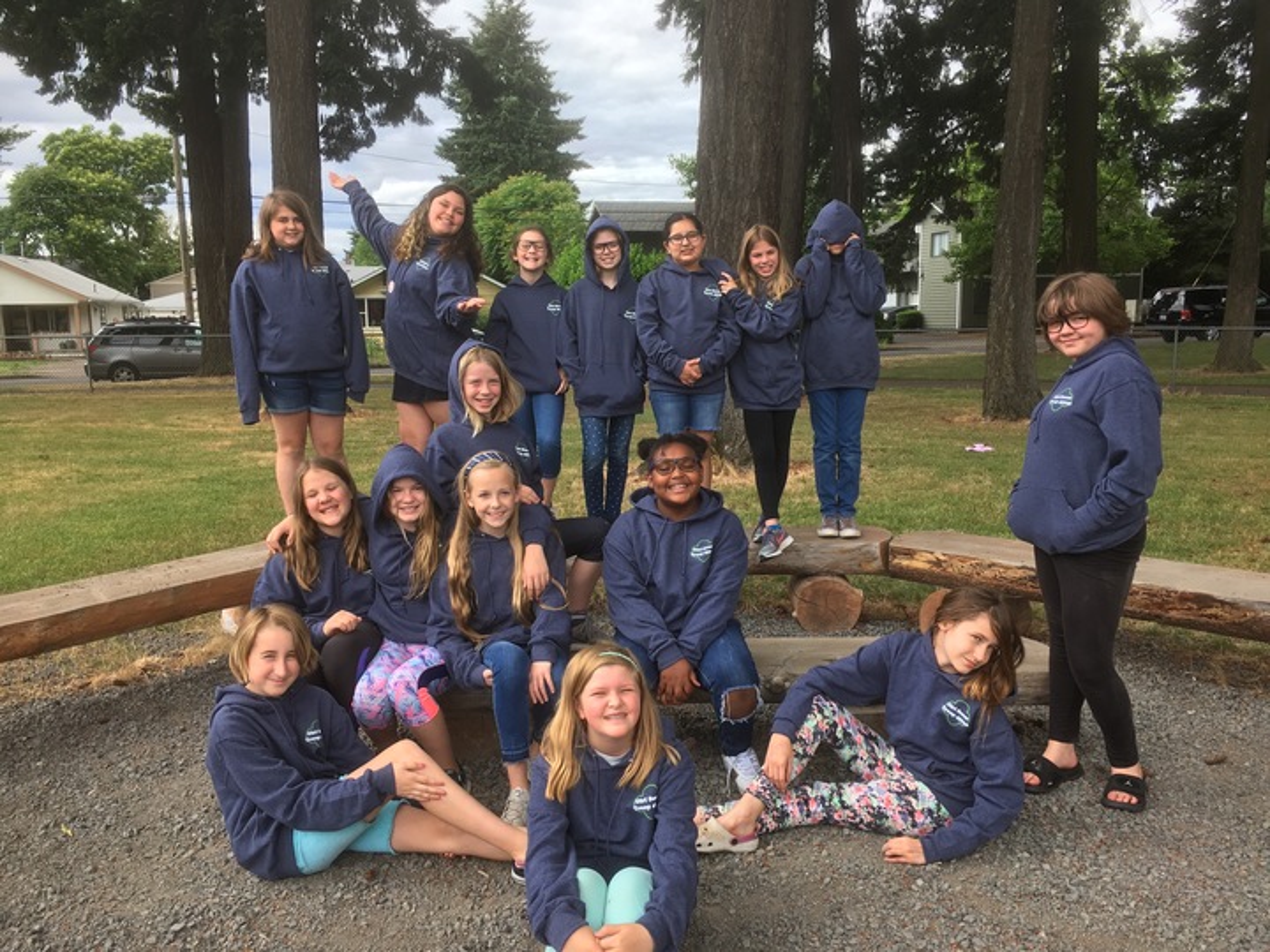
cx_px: 635
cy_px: 476
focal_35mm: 29
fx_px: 1064
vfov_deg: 48.2
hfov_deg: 61.7
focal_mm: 4.15
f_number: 2.2
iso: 25
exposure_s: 1/398
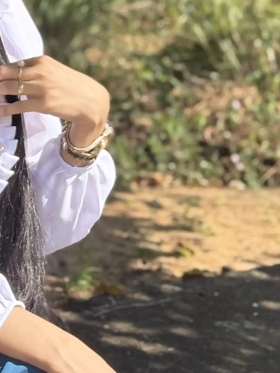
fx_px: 1855
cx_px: -89
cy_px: -118
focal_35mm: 172
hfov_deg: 8.5
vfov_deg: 11.2
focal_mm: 5.96
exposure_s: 1/1709
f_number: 1.6
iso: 50
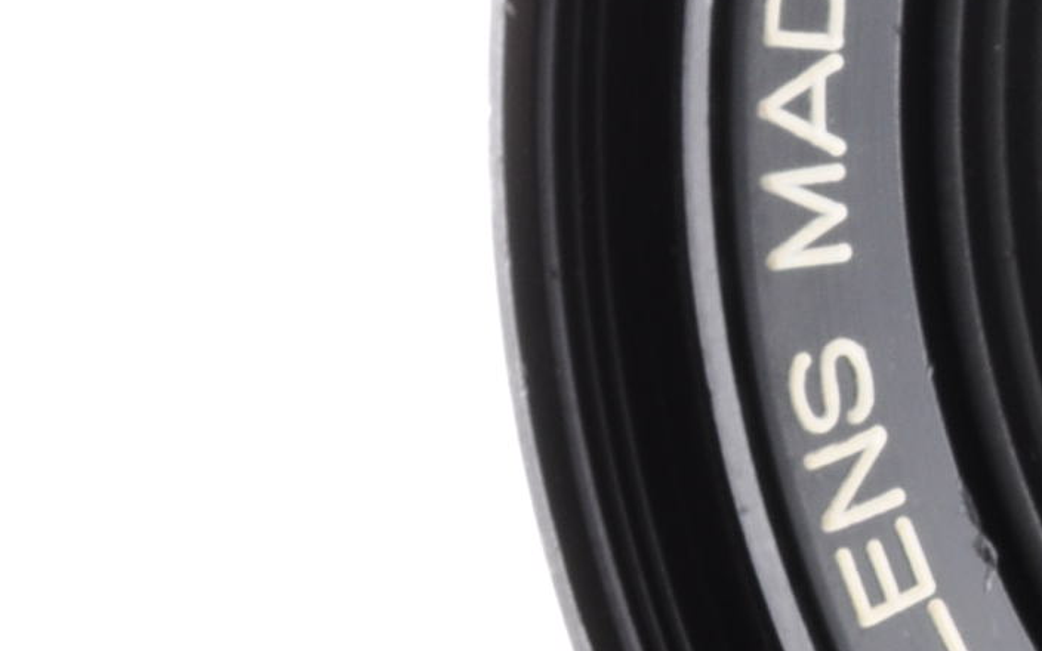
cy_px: 80
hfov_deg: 7.2
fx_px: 7923
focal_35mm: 279
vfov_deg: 4.7
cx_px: 2083
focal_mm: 40
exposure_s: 1/200
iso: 200
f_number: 16
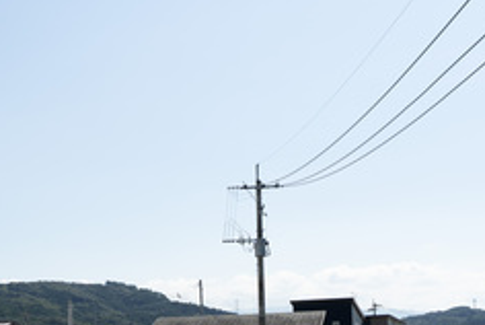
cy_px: 336
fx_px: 877
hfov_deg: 29.0
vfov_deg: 20.2
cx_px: 6
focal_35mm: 65
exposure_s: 1/250
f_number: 9
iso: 100
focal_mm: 24
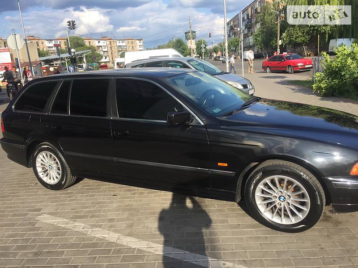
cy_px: 134
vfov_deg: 48.2
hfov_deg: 61.7
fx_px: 300
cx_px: 179
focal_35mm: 29
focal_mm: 4.2
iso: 32
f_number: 2.2
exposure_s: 1/1068
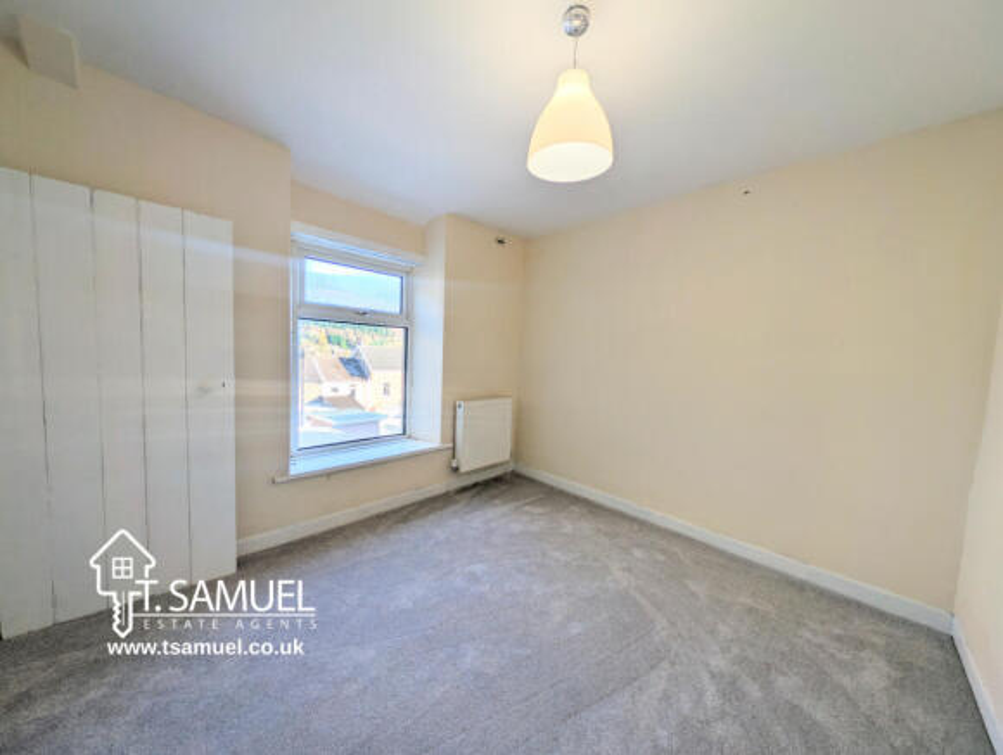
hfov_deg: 110.4
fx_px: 348
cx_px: 502
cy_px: 378
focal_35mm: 12
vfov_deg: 94.7
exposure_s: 1/163
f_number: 1.95
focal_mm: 2.23
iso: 43
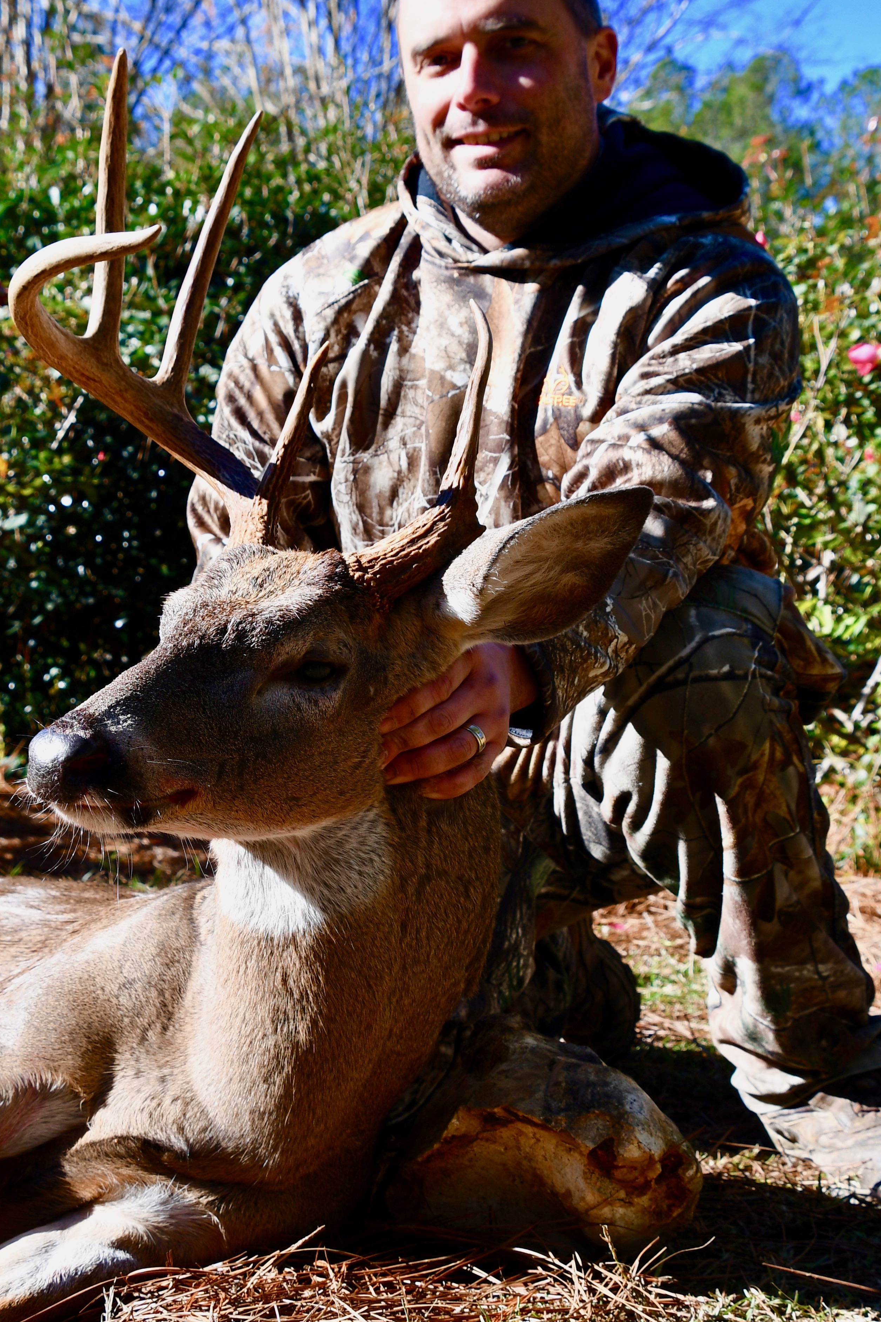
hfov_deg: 21.9
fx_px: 2276
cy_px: 697
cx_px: 421
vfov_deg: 32.4
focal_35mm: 62
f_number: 8
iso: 140
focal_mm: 28
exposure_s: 1/250
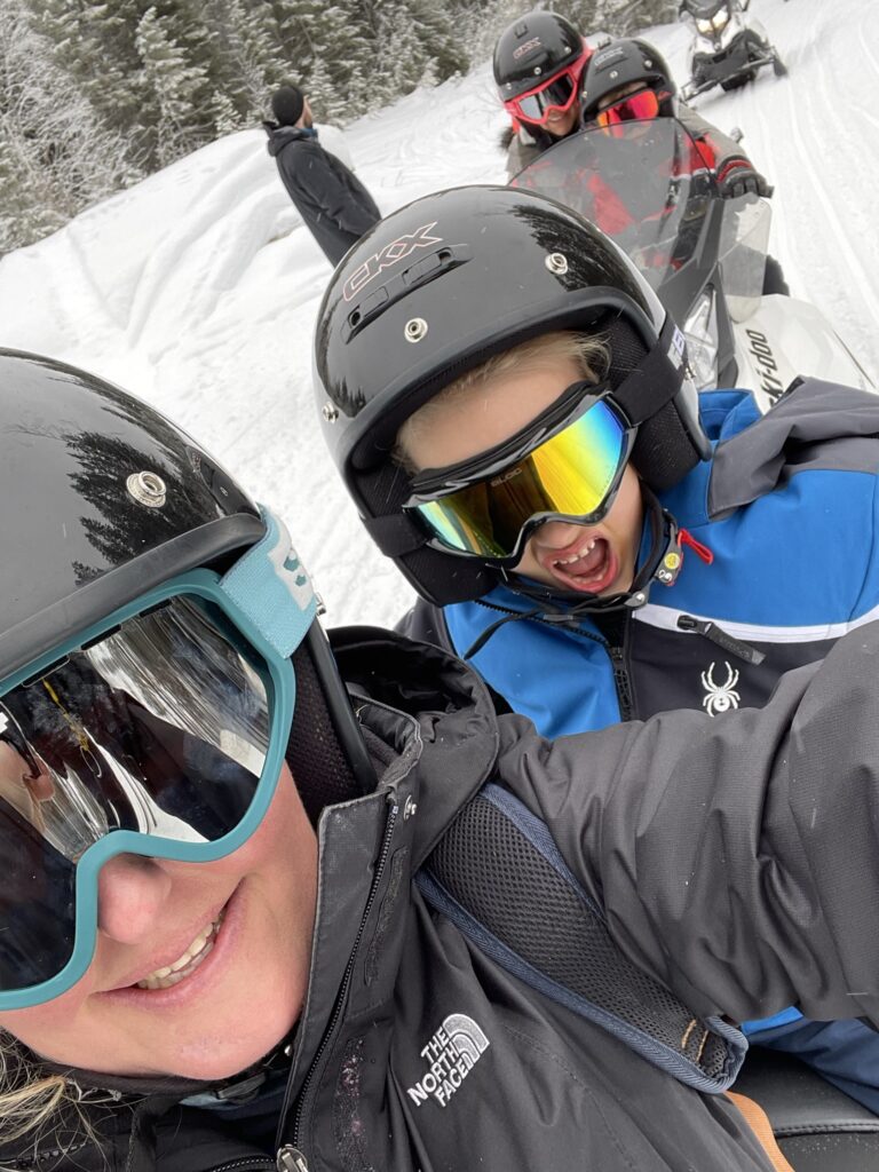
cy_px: 586
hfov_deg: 46.8
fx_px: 1016
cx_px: 440
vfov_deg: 60.0
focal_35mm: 30
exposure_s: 1/121
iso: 40
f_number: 2.2
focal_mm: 2.71
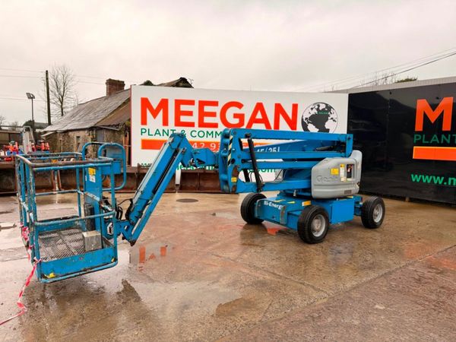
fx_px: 316
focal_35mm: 24
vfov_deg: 56.8
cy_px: 171
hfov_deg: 71.6
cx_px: 228
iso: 100
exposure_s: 1/708
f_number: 1.78
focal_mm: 6.76
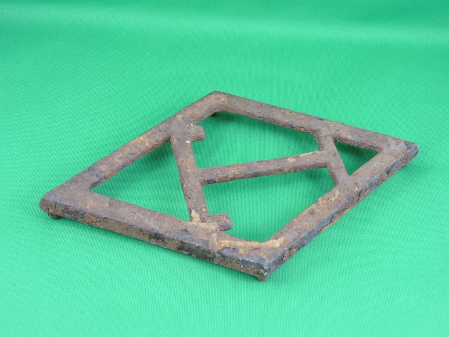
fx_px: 714
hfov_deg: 34.9
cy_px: 168
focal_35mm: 55
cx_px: 224
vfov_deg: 26.6
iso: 800
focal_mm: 9.9
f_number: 4
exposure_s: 1/80
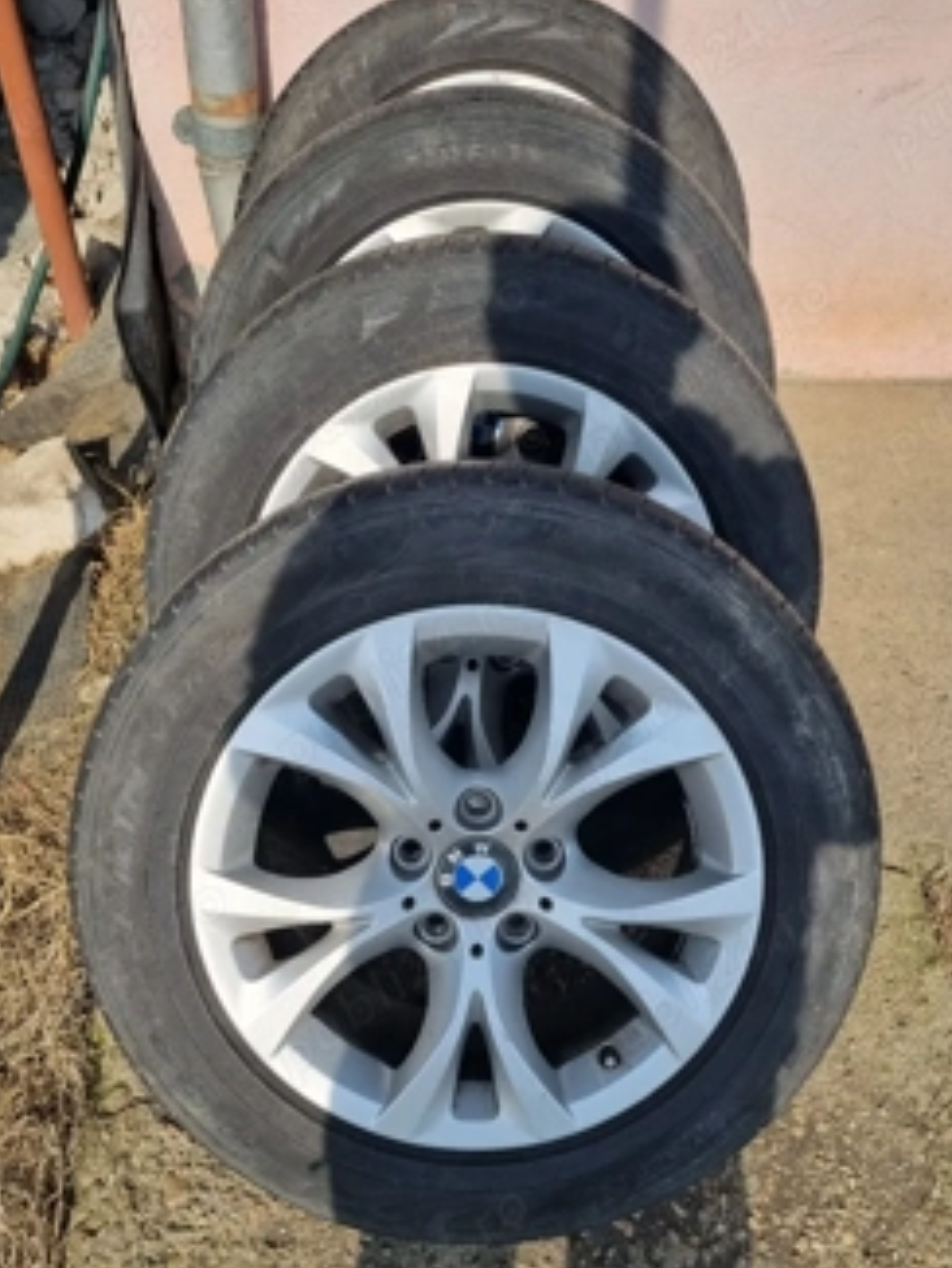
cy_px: 722
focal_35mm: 32
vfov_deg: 56.6
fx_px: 1173
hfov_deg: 44.2
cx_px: 480
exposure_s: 1/3333
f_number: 1.8
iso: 50
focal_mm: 5.4
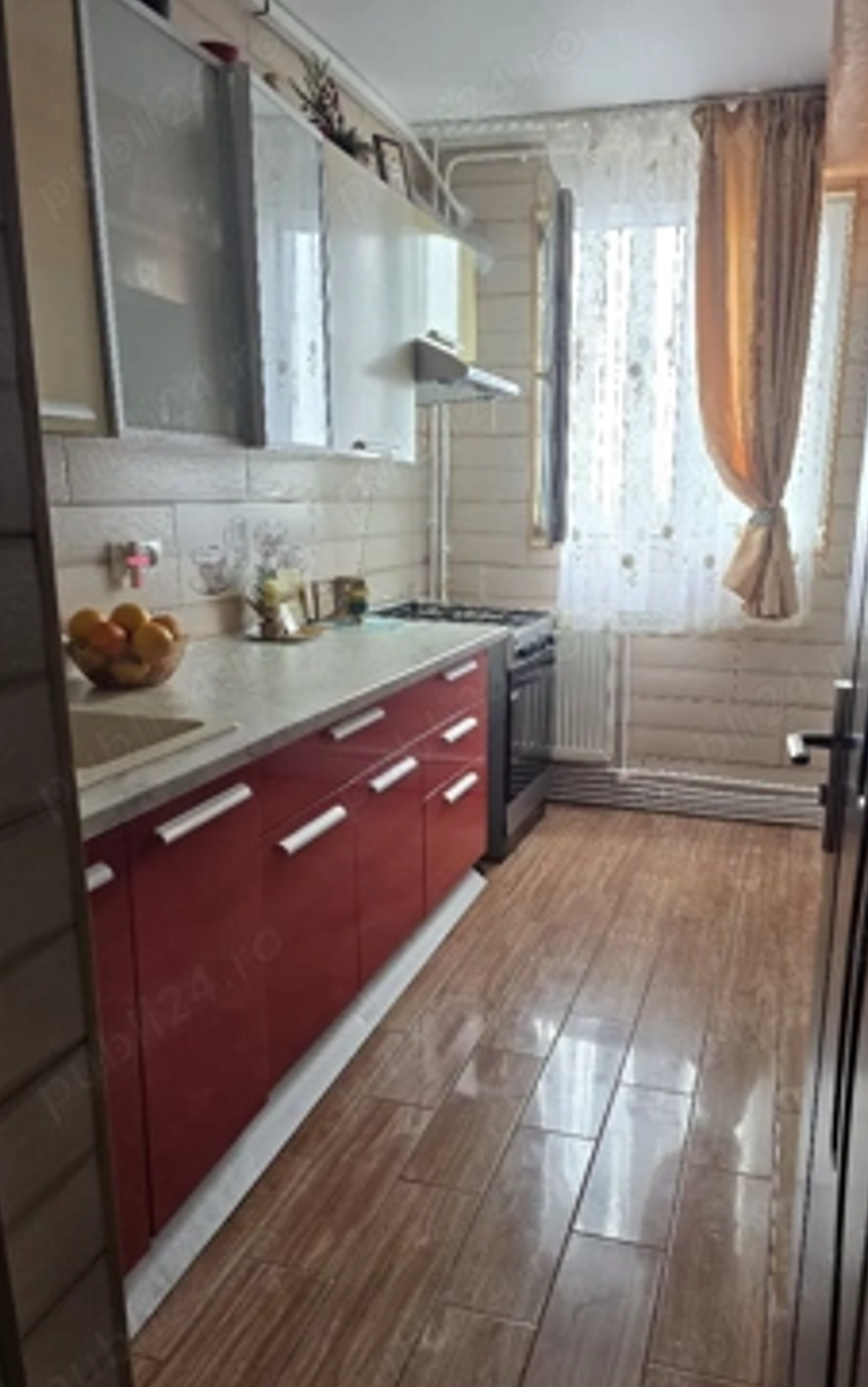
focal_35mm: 27
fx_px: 1021
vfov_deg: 68.2
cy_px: 765
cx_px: 534
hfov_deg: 45.7
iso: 125
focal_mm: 6.3
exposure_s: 1/182
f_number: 1.7
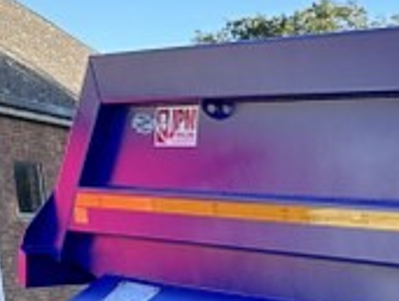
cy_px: 357
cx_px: 910
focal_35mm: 112
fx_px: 1294
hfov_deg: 13.6
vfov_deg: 12.9
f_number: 1.78
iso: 80
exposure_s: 1/850
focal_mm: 6.86
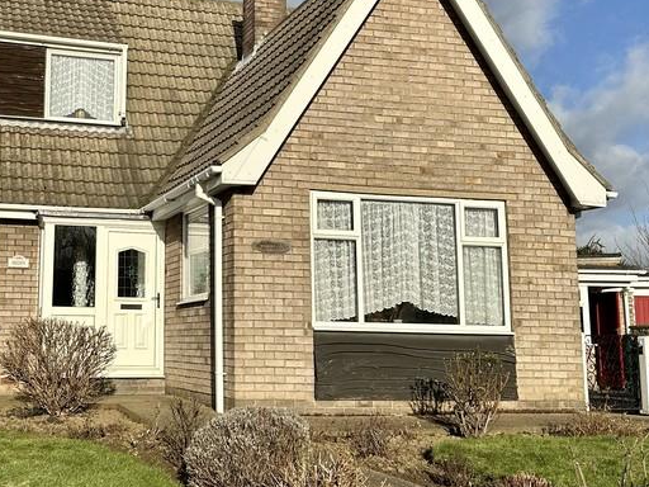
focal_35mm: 48
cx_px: 170
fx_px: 900
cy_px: 205
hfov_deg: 38.7
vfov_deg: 30.2
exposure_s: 1/7576
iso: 80
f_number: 1.78
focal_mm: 6.86
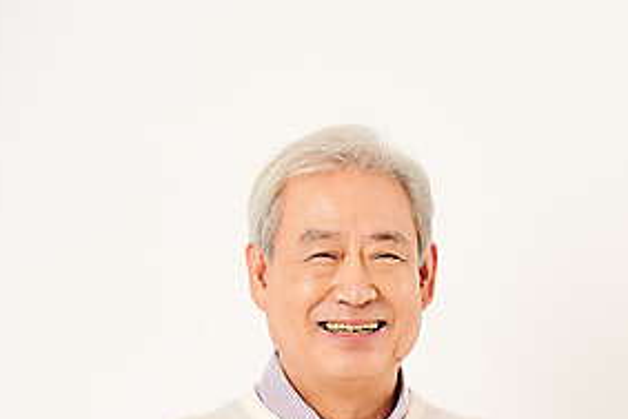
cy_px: 390
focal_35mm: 381
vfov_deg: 3.6
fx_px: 6649
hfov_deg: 5.4
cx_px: 614
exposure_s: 1/125
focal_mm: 180
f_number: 7.1
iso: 100
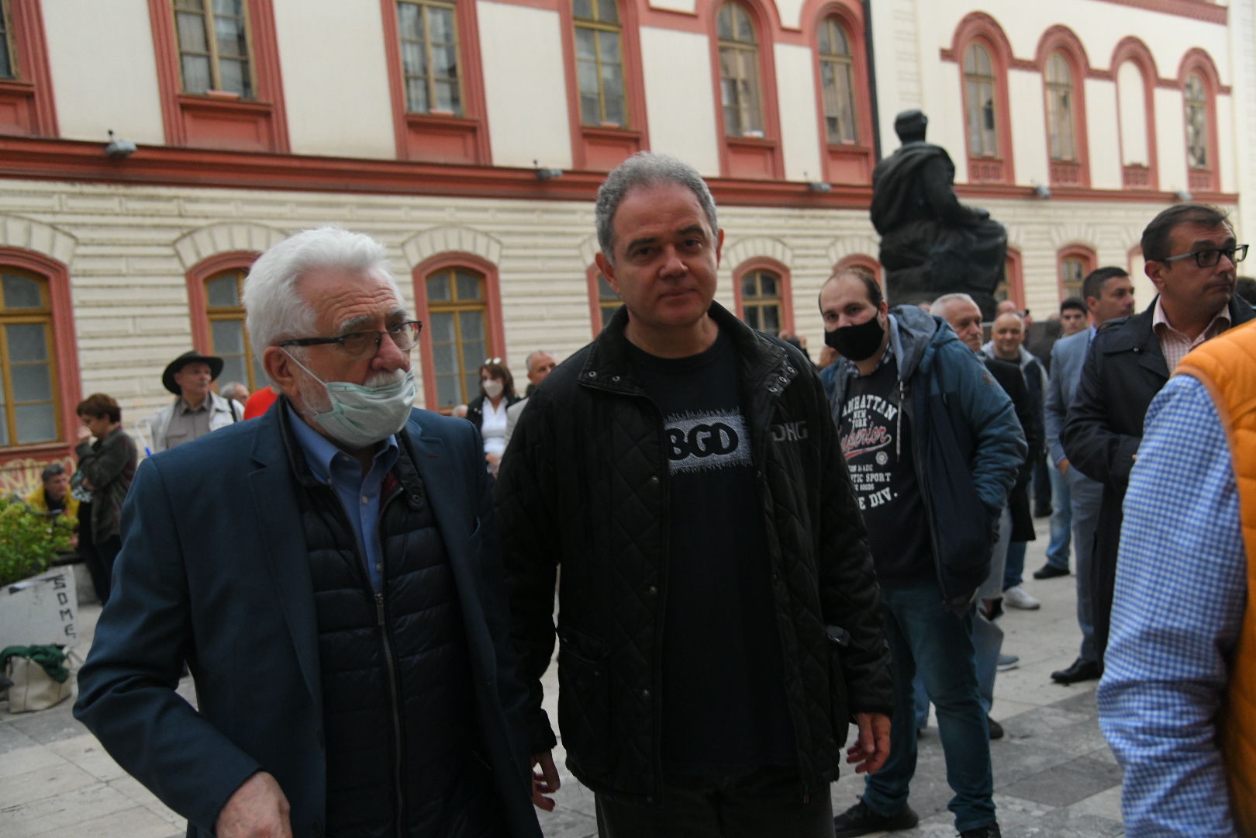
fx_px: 1326
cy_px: 419
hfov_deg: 50.7
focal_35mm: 38
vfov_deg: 35.1
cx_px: 628
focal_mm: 38
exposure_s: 1/100
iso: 2500
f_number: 4
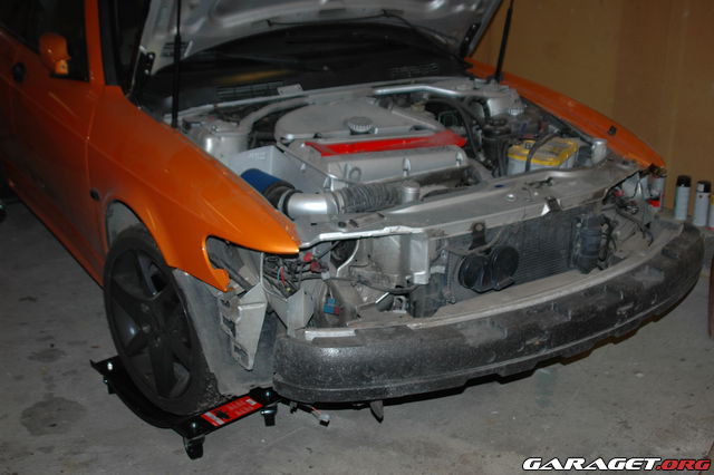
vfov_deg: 31.9
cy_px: 238
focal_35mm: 42
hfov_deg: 46.4
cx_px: 357
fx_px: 833
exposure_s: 1/60
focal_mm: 28
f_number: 3.5
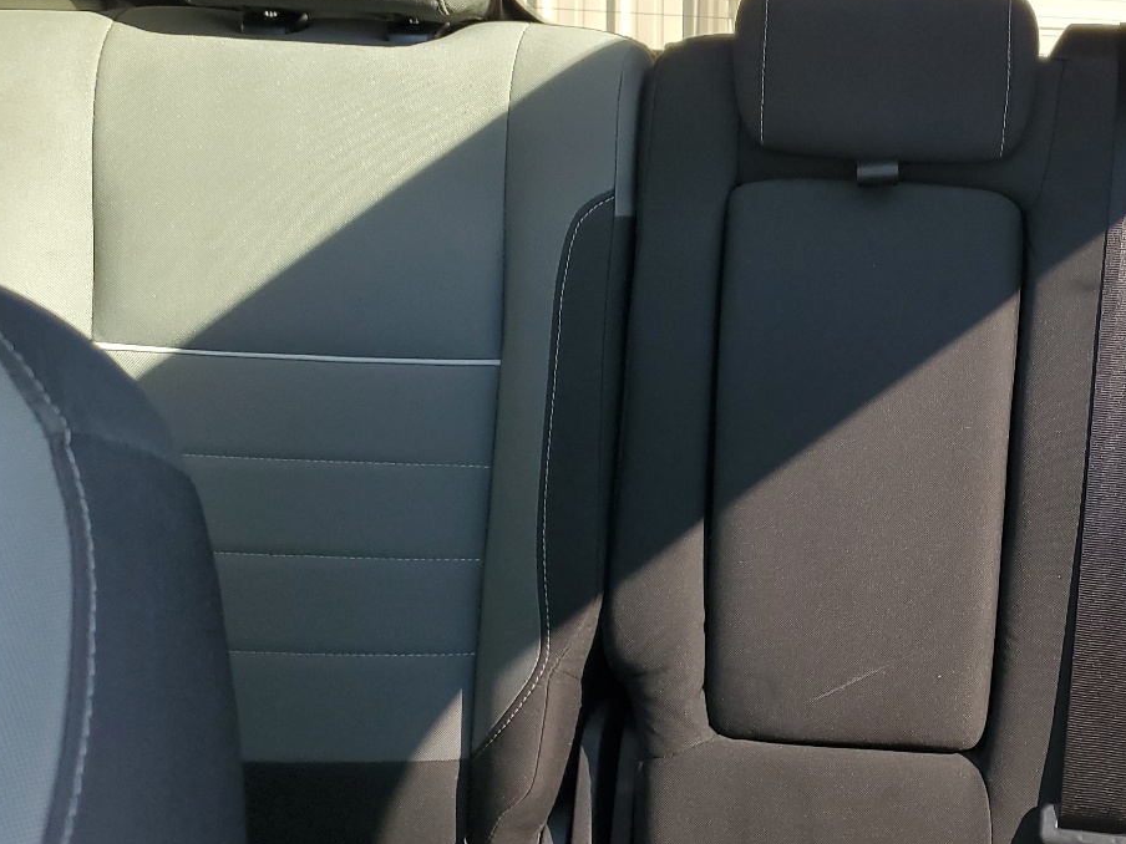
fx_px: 1496
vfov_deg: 31.5
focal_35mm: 46
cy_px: 420
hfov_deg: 39.8
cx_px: 883
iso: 61
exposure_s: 1/60.2
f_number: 1.5
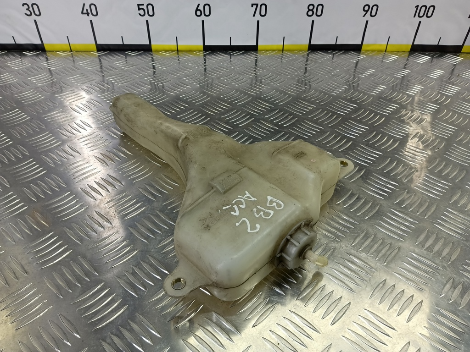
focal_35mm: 23
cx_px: 235
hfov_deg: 73.9
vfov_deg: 58.9
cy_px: 176
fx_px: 312
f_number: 1.6
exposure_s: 1/50
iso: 80
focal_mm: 4.11
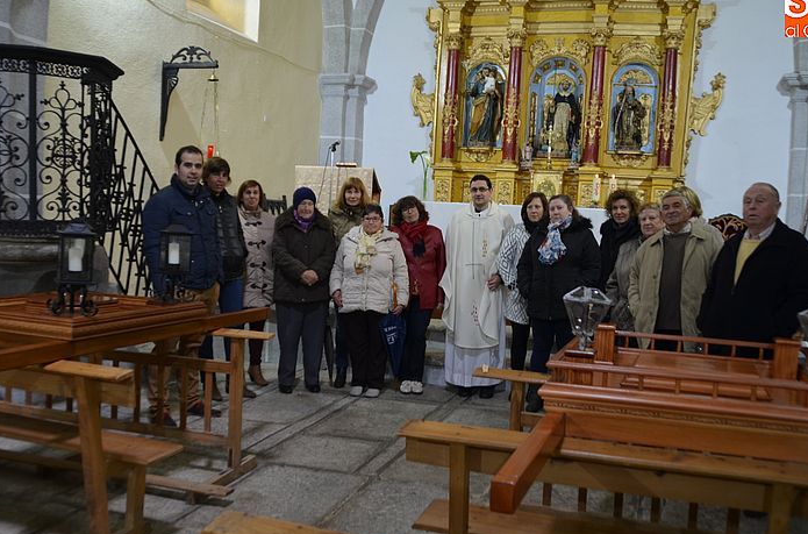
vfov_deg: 34.8
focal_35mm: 38
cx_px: 387
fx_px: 850
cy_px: 280
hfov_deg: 50.8
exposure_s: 1/15
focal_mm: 22
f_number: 3.5
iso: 320
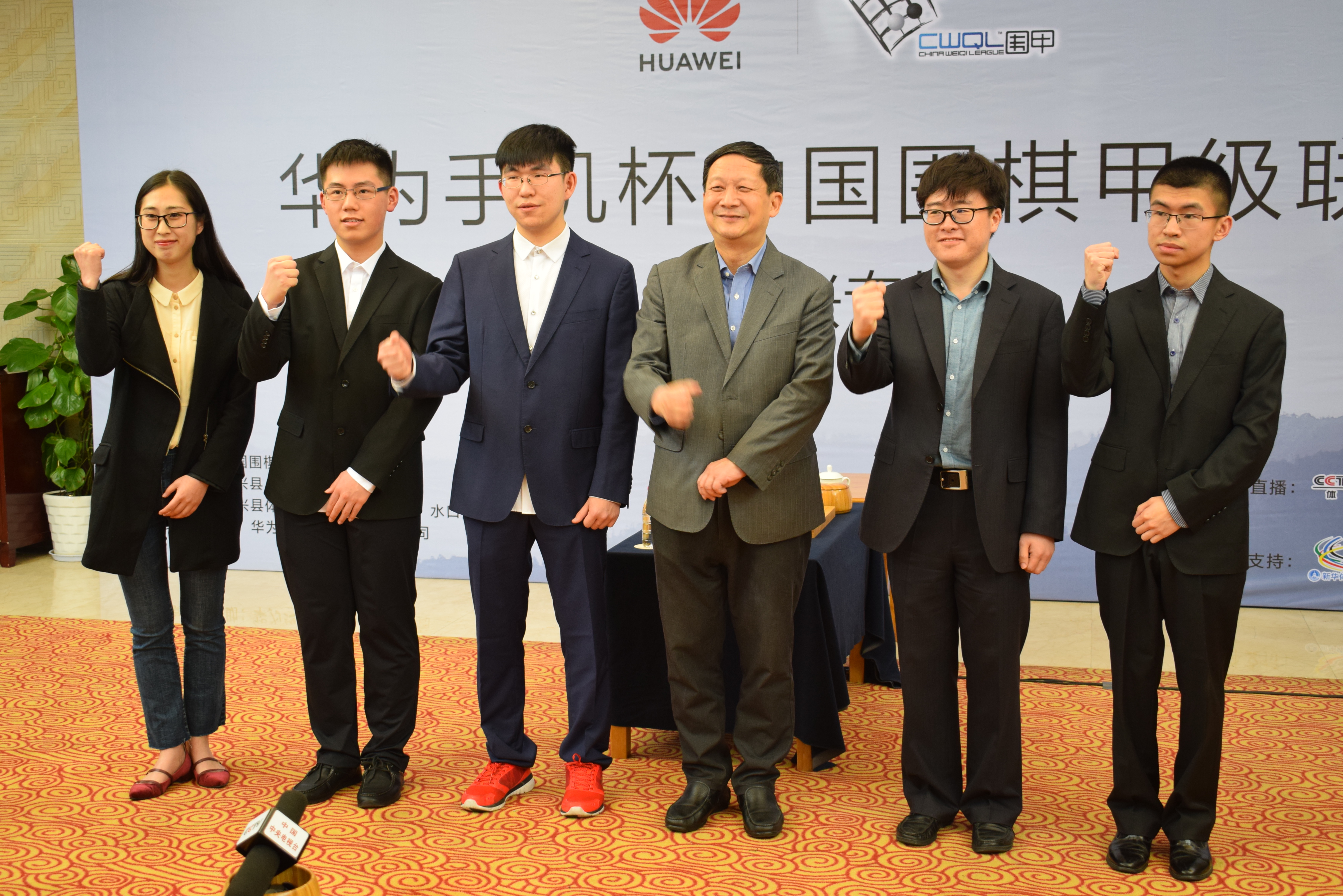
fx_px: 1735
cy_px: 448
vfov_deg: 29.0
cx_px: 672
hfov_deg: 42.3
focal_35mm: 46
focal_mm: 31
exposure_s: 1/60
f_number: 4.2
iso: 800
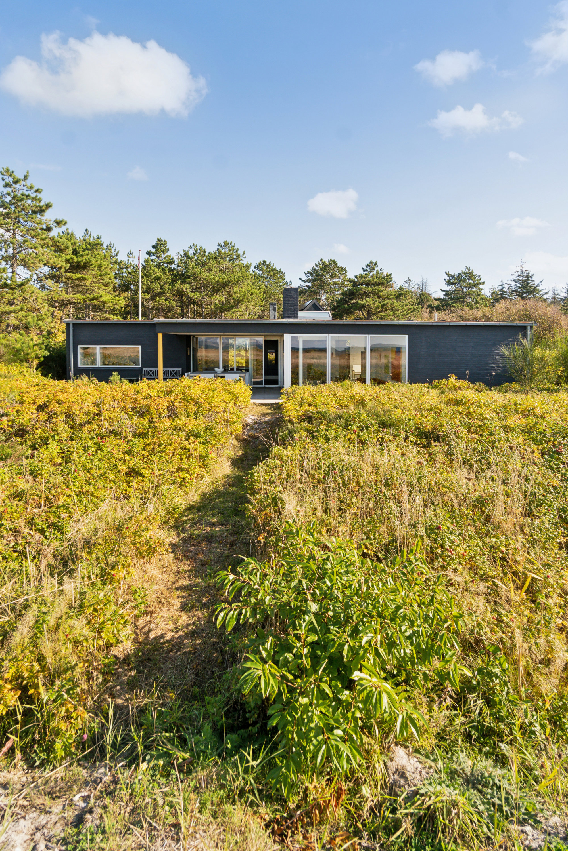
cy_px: 426
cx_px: 284
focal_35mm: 18
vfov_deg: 90.0
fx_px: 426
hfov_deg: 67.4
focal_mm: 12
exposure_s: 1/200
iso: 200
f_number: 8
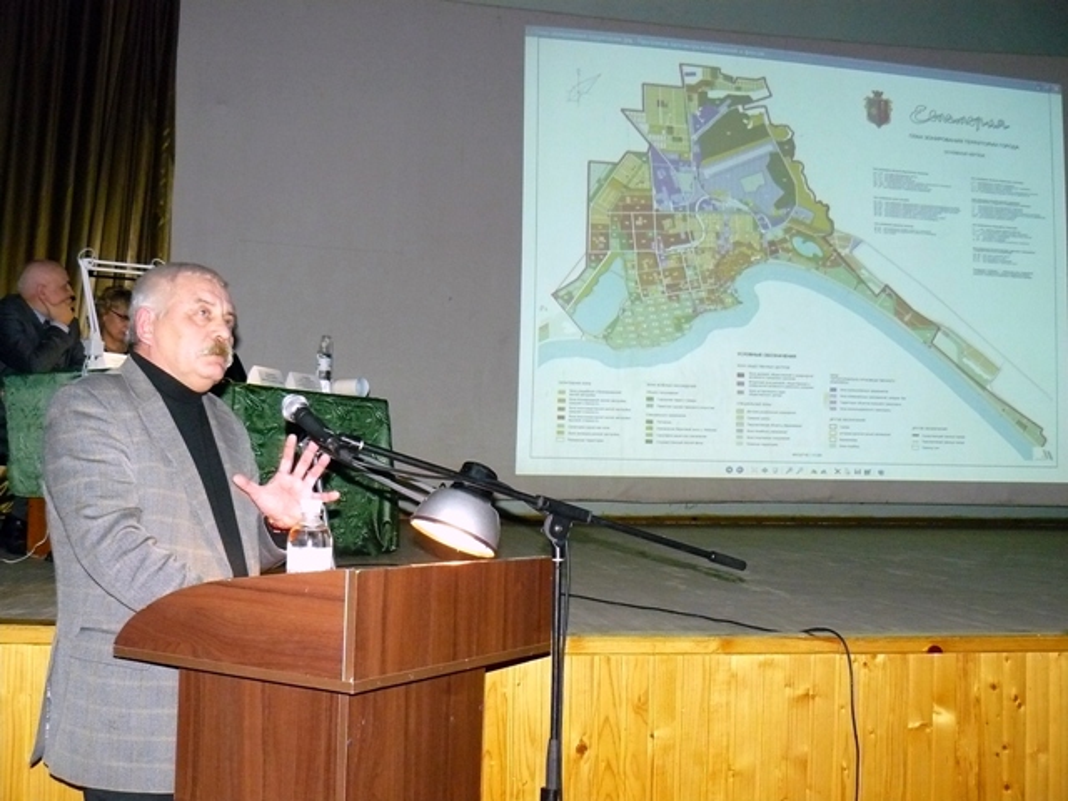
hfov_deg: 51.4
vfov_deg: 39.7
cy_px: 400
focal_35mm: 36
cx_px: 534
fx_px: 1111
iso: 320
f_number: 2.8
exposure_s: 1/30
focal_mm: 6
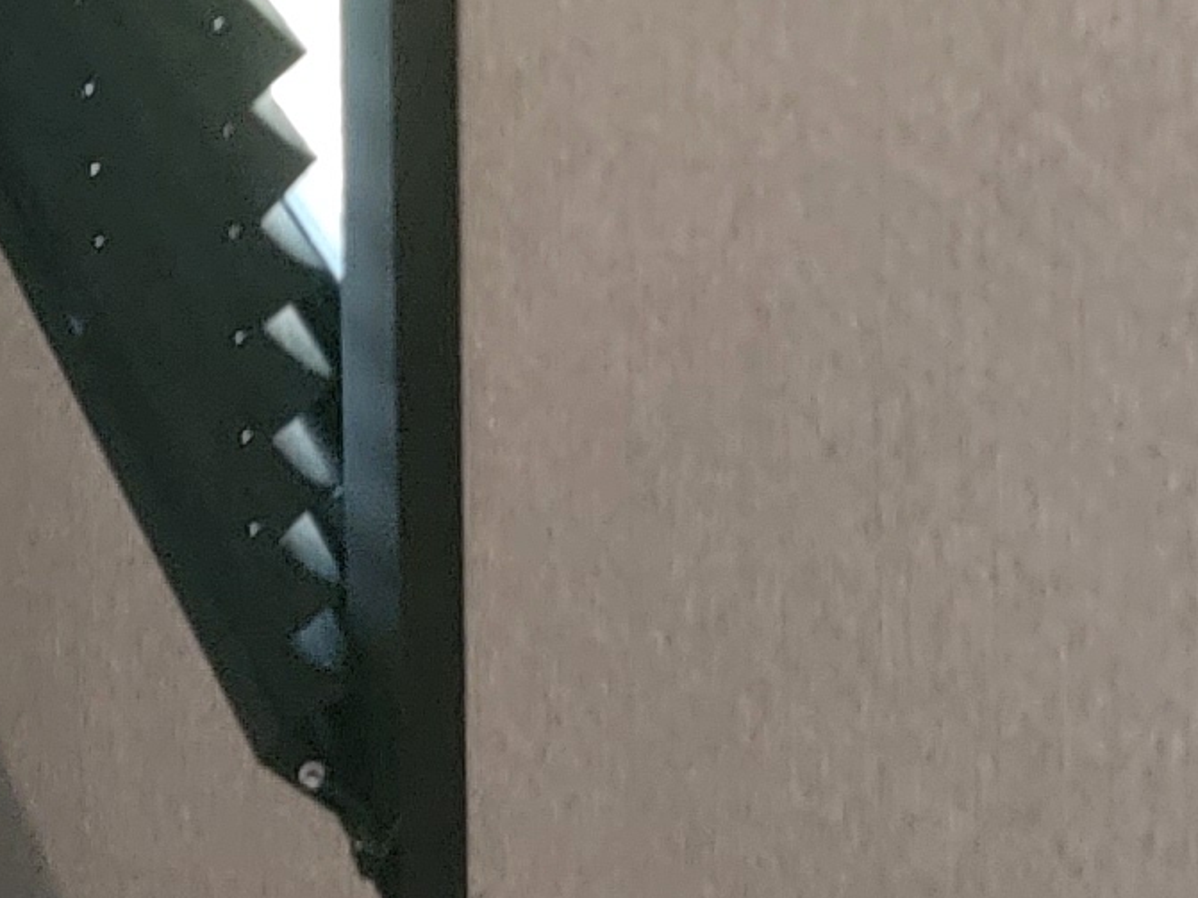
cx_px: -1514
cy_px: -1437
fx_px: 4948
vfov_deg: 9.1
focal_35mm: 143
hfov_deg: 11.7
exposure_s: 1/30
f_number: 1.8
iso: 640
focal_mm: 6.7
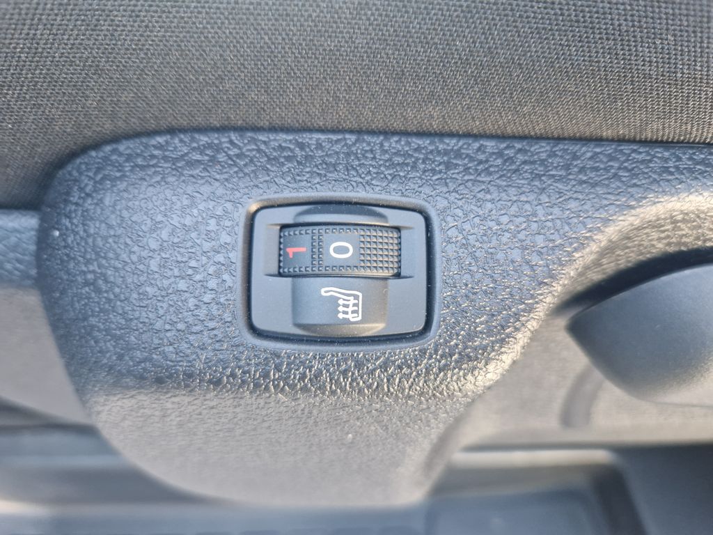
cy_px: 268
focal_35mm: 23
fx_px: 474
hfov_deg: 73.9
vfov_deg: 58.9
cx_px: 356
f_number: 1.8
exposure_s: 1/100
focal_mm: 5.4
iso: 64
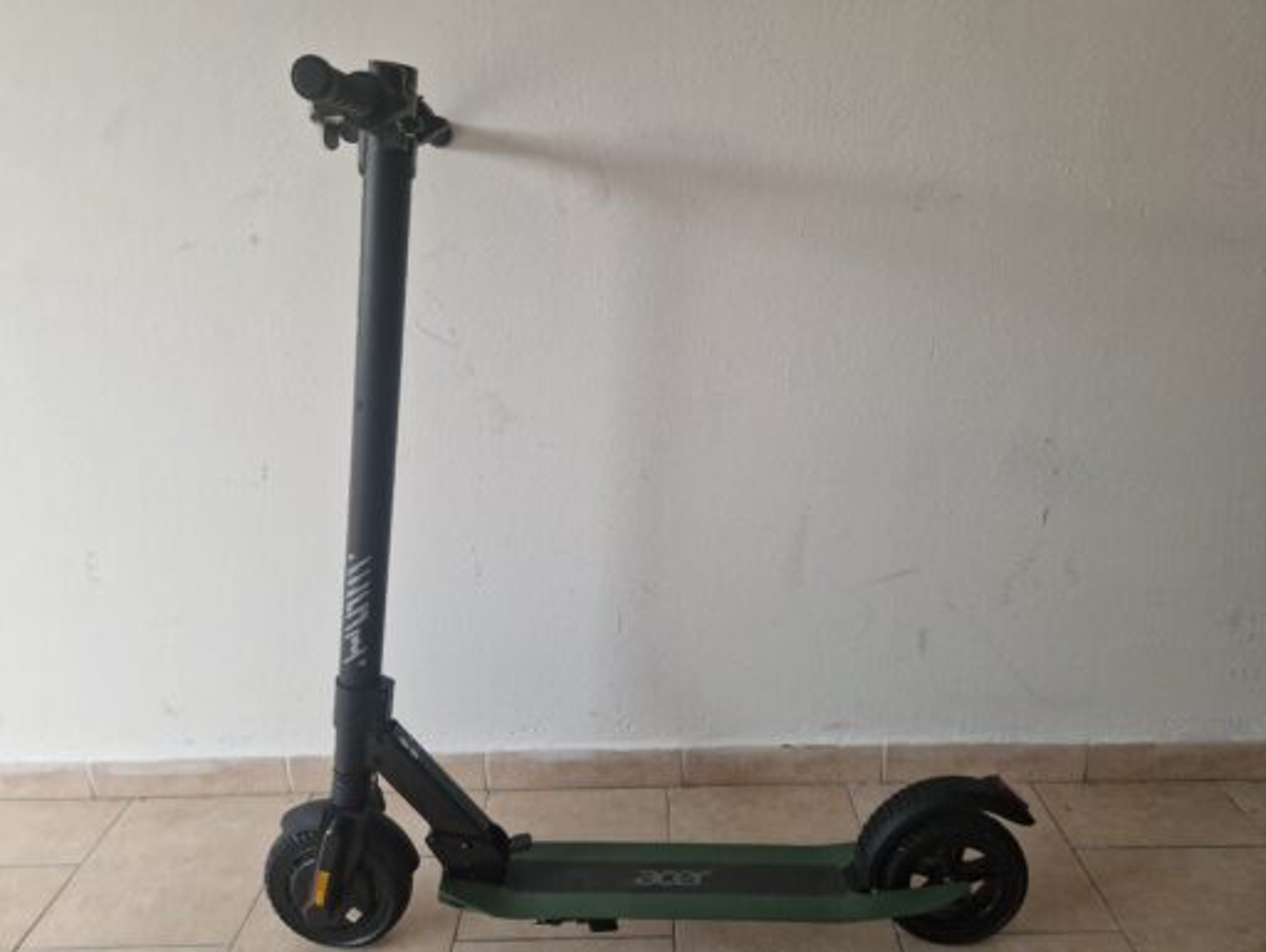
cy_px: 476
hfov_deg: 73.9
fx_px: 842
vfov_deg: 59.0
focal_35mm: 23
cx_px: 633
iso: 50
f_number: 1.8
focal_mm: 5.4
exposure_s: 1/100
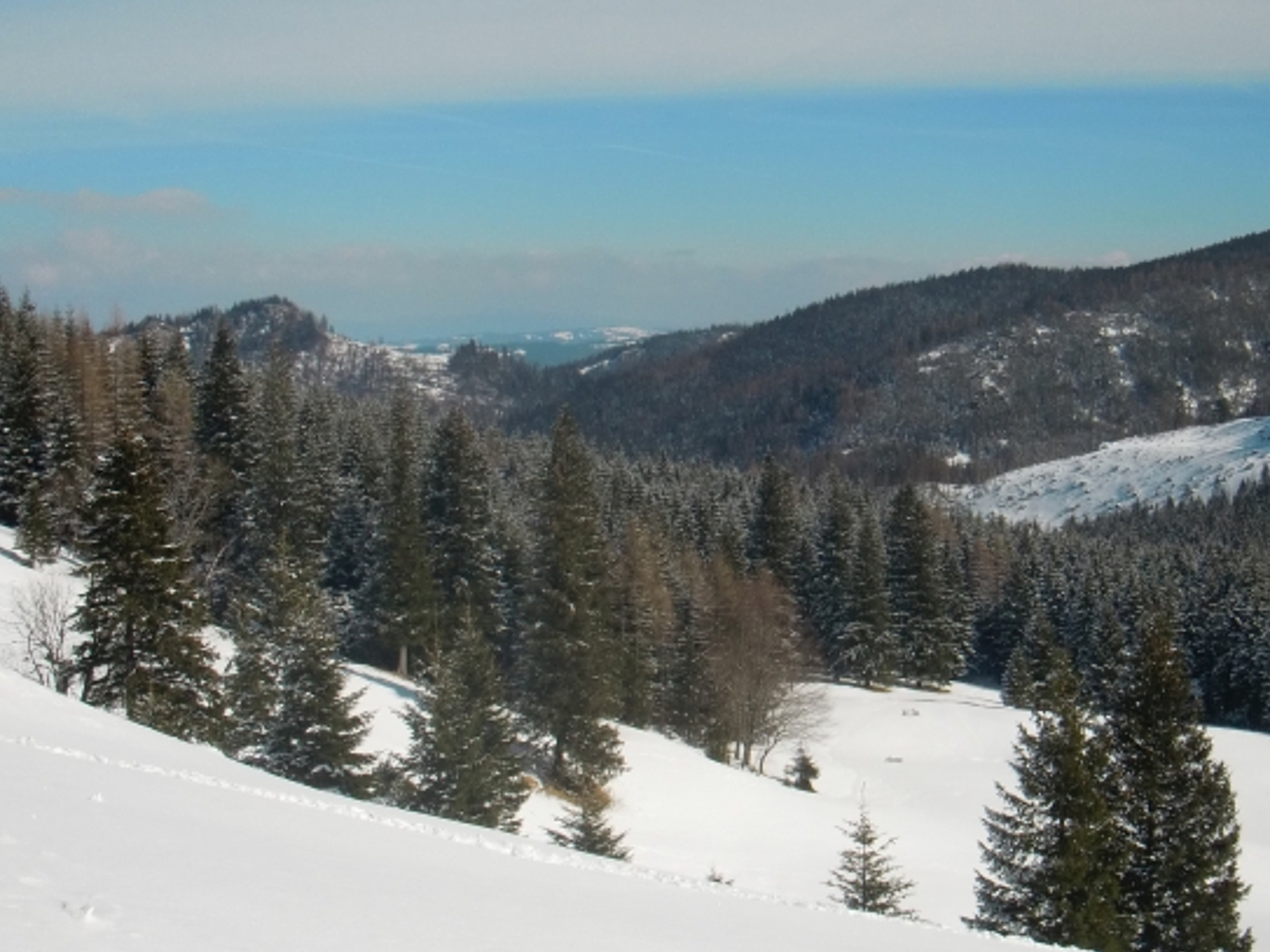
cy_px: 444
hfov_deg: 34.2
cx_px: 800
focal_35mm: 56
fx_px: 2054
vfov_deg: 26.1
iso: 100
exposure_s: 1/500
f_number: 8.9
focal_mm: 6.66
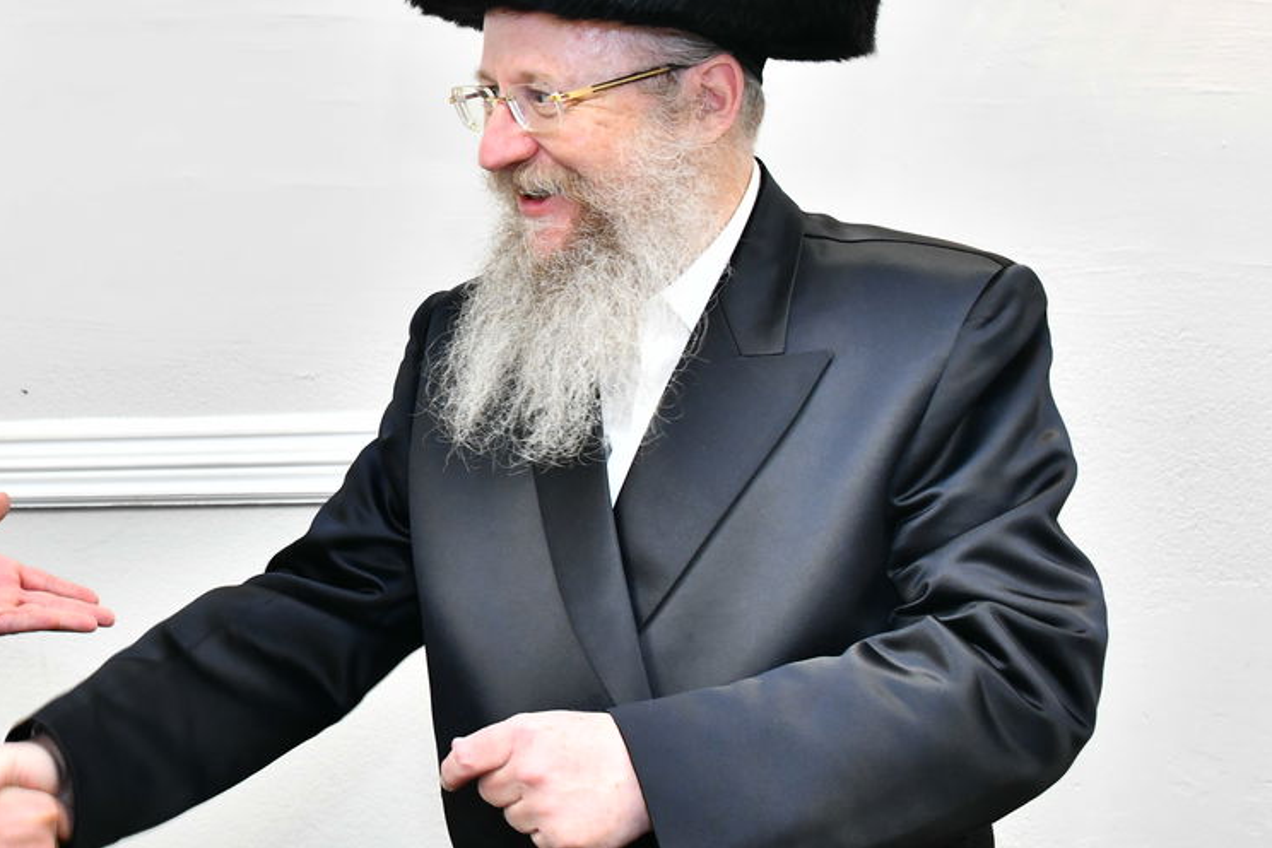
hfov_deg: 30.3
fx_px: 2261
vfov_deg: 21.2
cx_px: 176
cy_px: 333
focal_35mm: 64
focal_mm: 34
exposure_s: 1/125
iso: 2000
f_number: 5.6
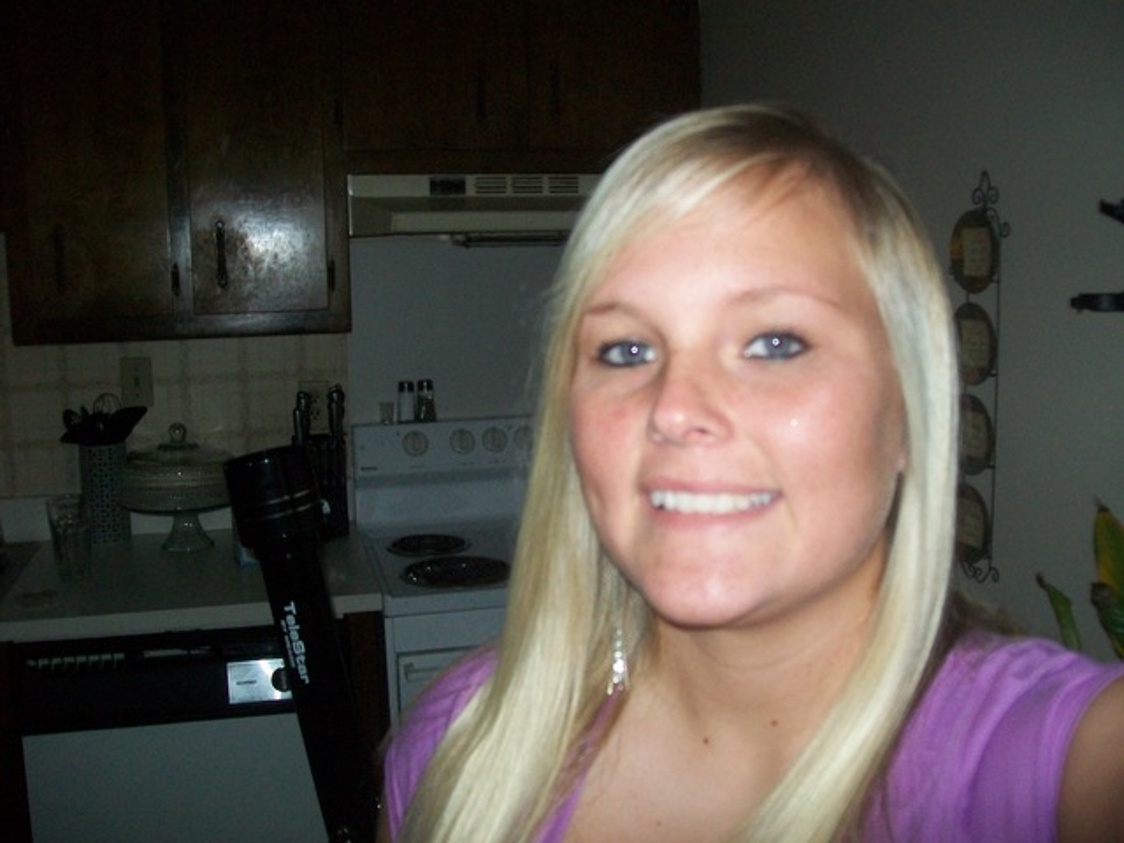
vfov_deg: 39.7
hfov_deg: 51.4
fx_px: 1169
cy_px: 422
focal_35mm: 36
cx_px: 562
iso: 160
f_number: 2.7
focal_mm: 6
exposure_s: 1/60
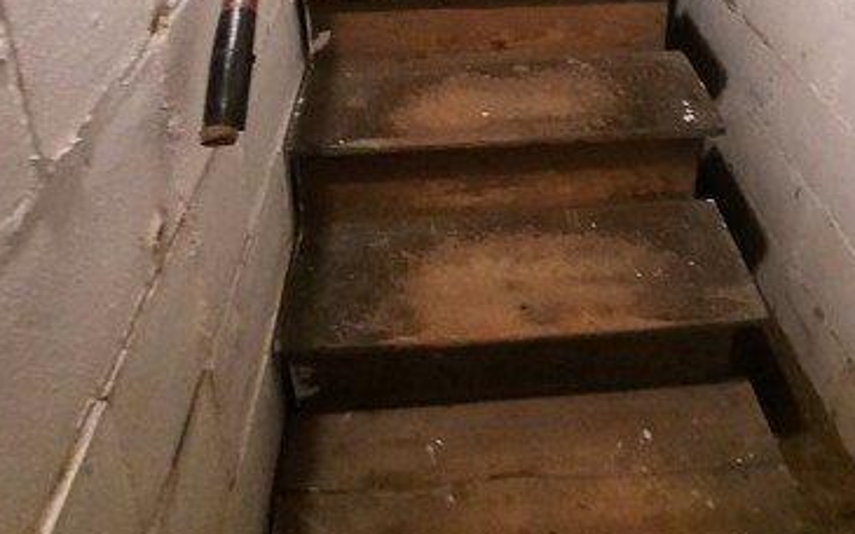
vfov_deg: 35.2
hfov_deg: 64.2
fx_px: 676
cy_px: -89
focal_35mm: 29
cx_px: 504
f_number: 2.2
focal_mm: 1.74
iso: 800
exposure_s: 1/15
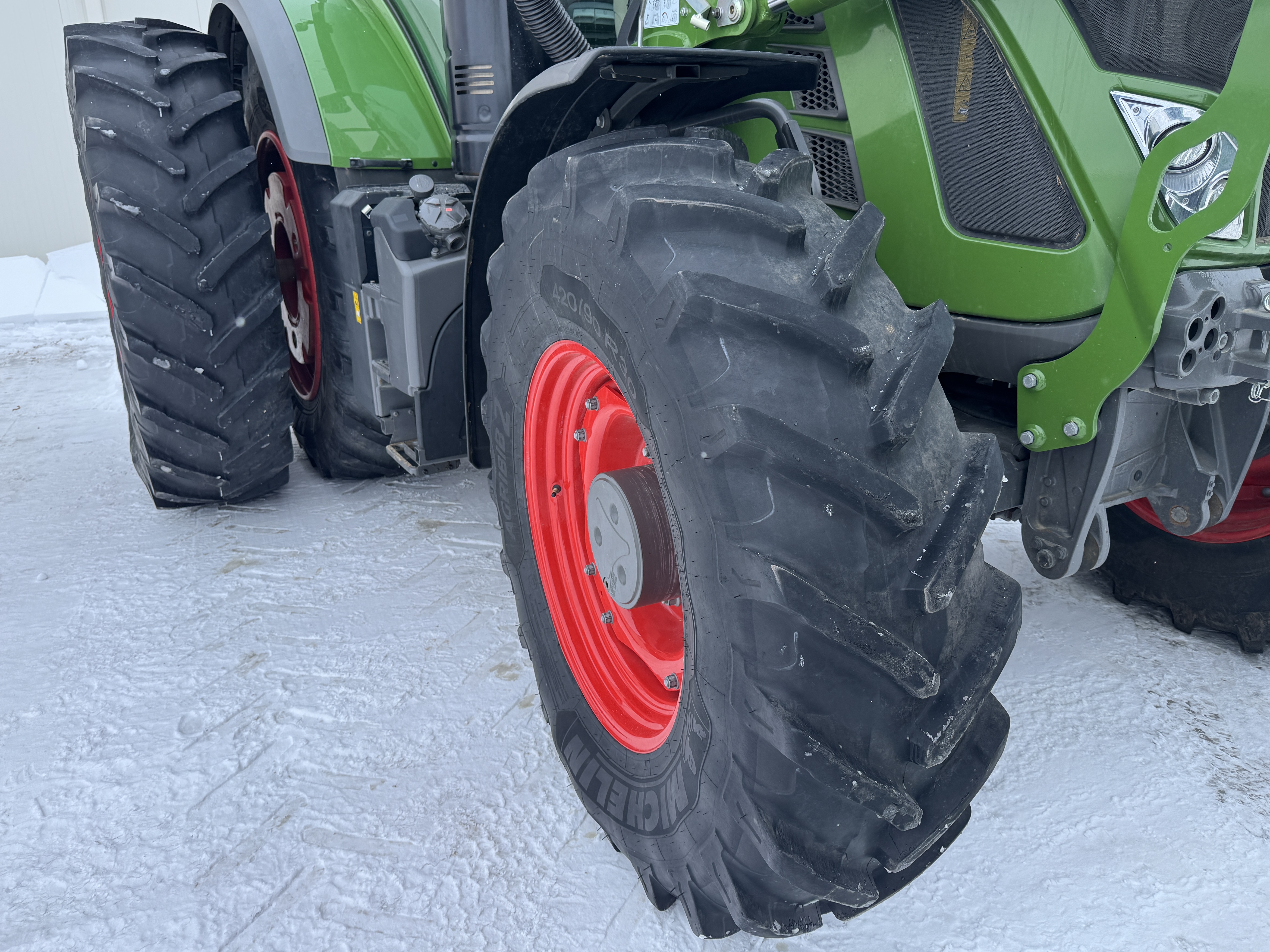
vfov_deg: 54.9
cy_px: 476
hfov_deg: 69.4
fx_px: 917
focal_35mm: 25
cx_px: 614
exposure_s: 1/1059
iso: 80
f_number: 1.78
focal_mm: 6.76
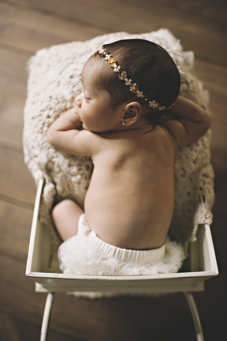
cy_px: 170
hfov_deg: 37.8
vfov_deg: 54.5
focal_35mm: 35
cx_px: 114
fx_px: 331
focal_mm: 35
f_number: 1.4
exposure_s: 1/160
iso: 250
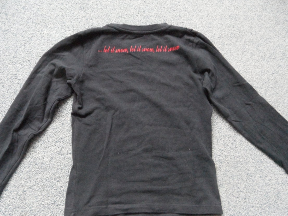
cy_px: 128
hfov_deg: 61.5
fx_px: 241
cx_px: 132
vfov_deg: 48.0
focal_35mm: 29
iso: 400
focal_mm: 4.1
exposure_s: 1/15
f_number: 2.9
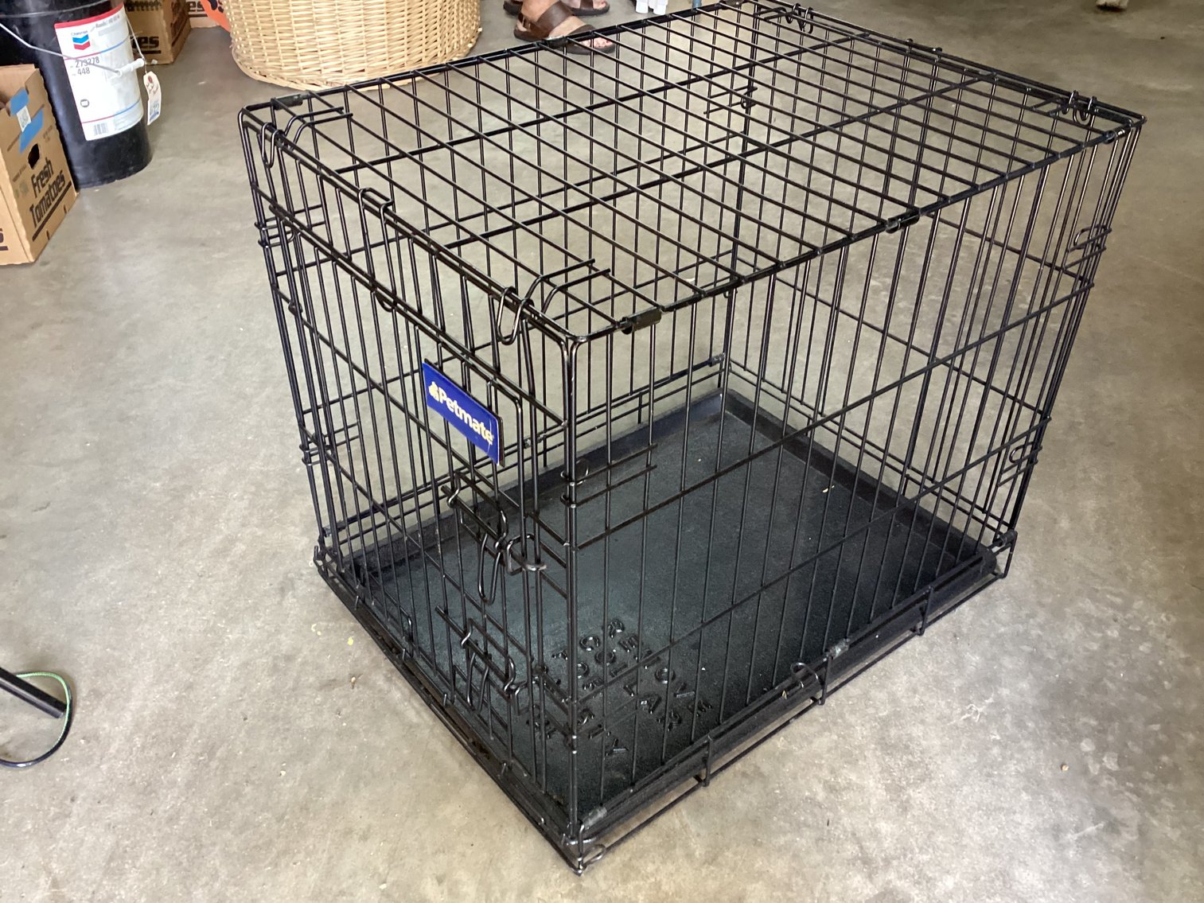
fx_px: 1078
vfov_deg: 45.4
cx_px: 602
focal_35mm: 31
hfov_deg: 58.3
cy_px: 452
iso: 320
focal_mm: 3.3
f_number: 2.4
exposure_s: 1/50
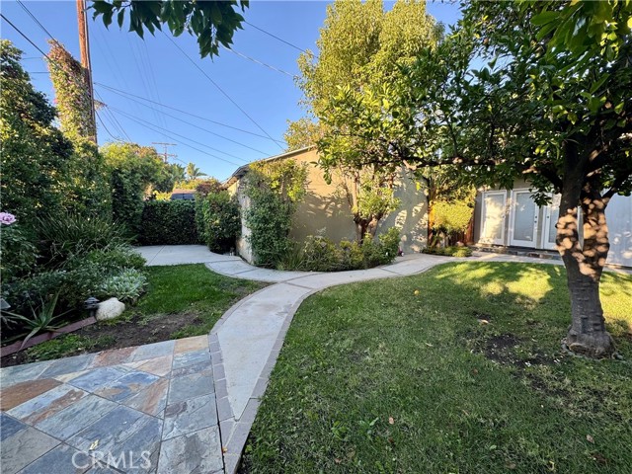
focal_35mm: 14
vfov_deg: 85.7
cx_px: 316
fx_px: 256
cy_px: 237
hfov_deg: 102.1
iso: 40
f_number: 2.2
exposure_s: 1/151
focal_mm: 2.22
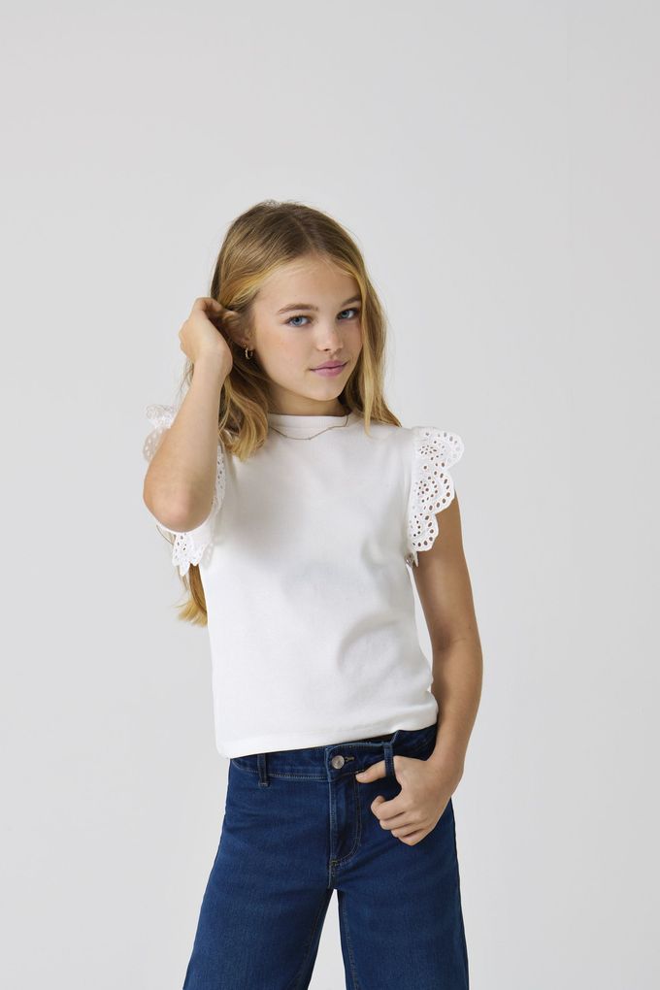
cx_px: 330
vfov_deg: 28.8
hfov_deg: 19.5
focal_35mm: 70
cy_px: 495
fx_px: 1925
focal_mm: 70
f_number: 10
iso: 200
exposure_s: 1/160
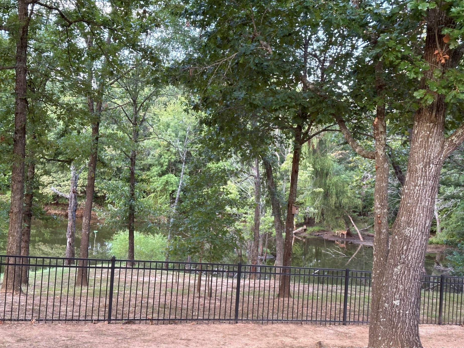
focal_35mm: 50
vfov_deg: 29.1
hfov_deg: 38.2
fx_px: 670
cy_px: 181
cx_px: 233
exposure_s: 1/60
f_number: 1.78
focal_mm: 6.86
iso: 200
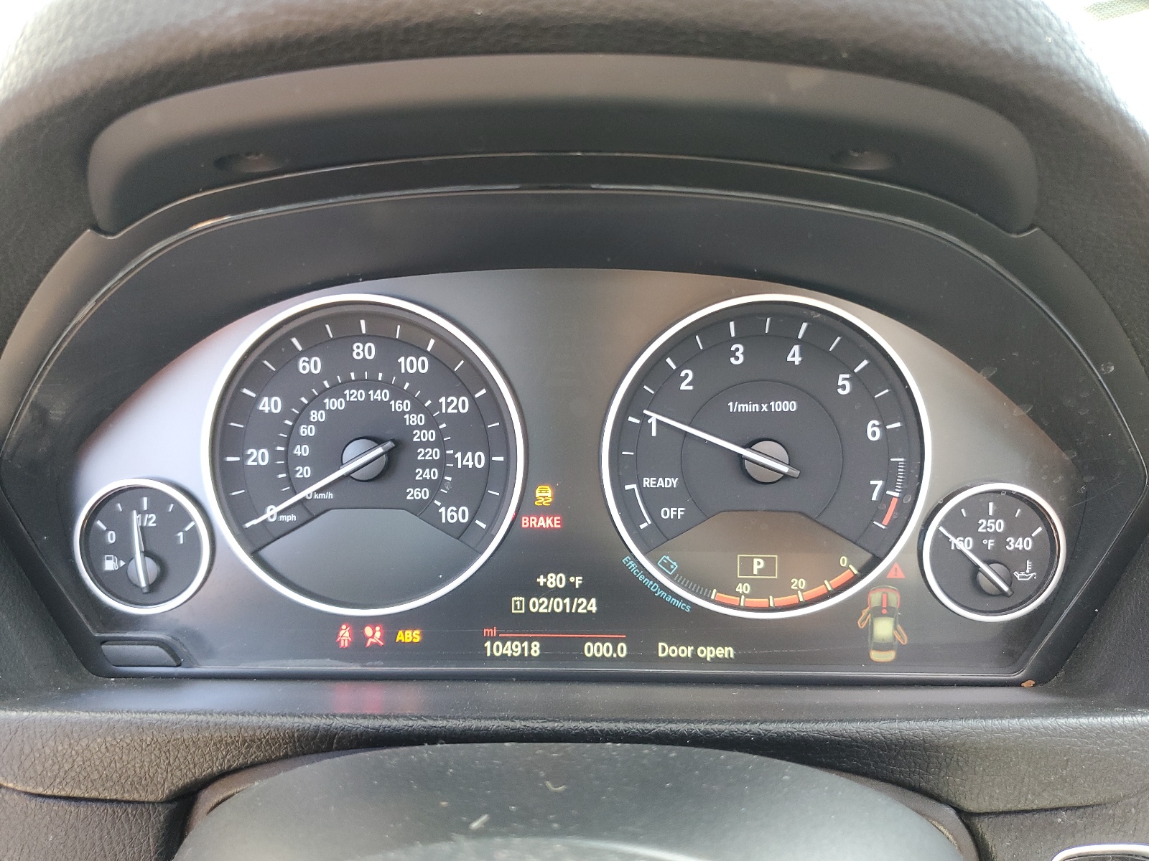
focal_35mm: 26
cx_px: 574
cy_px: 430
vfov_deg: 53.1
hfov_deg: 67.3
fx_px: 863
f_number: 1.5
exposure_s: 1/60.2
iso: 98
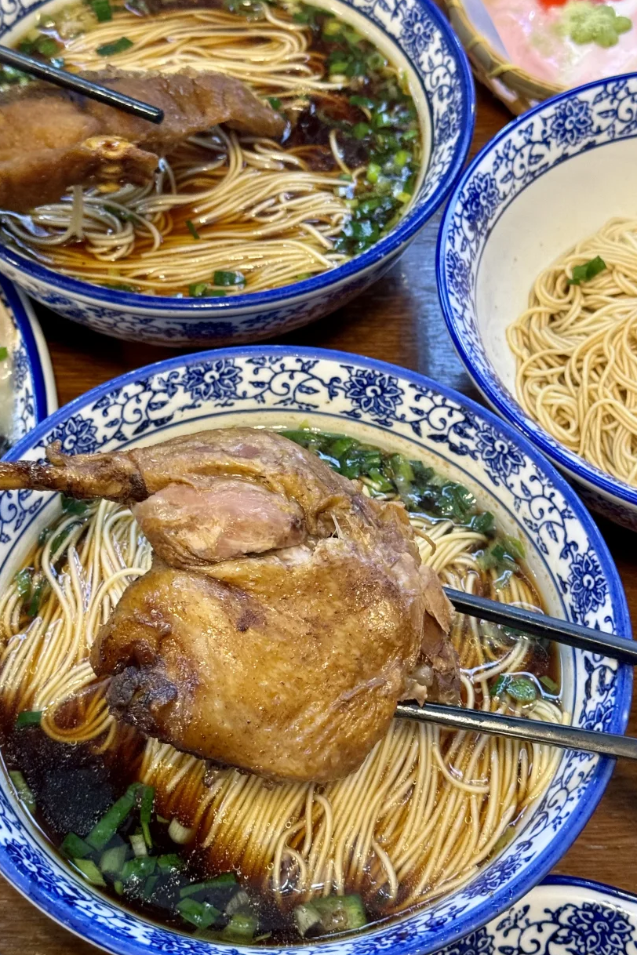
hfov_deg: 23.0
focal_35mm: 59
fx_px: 1566
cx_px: 274
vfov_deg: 33.9
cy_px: 474
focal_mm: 6.86
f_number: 1.78
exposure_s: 1/50
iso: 200
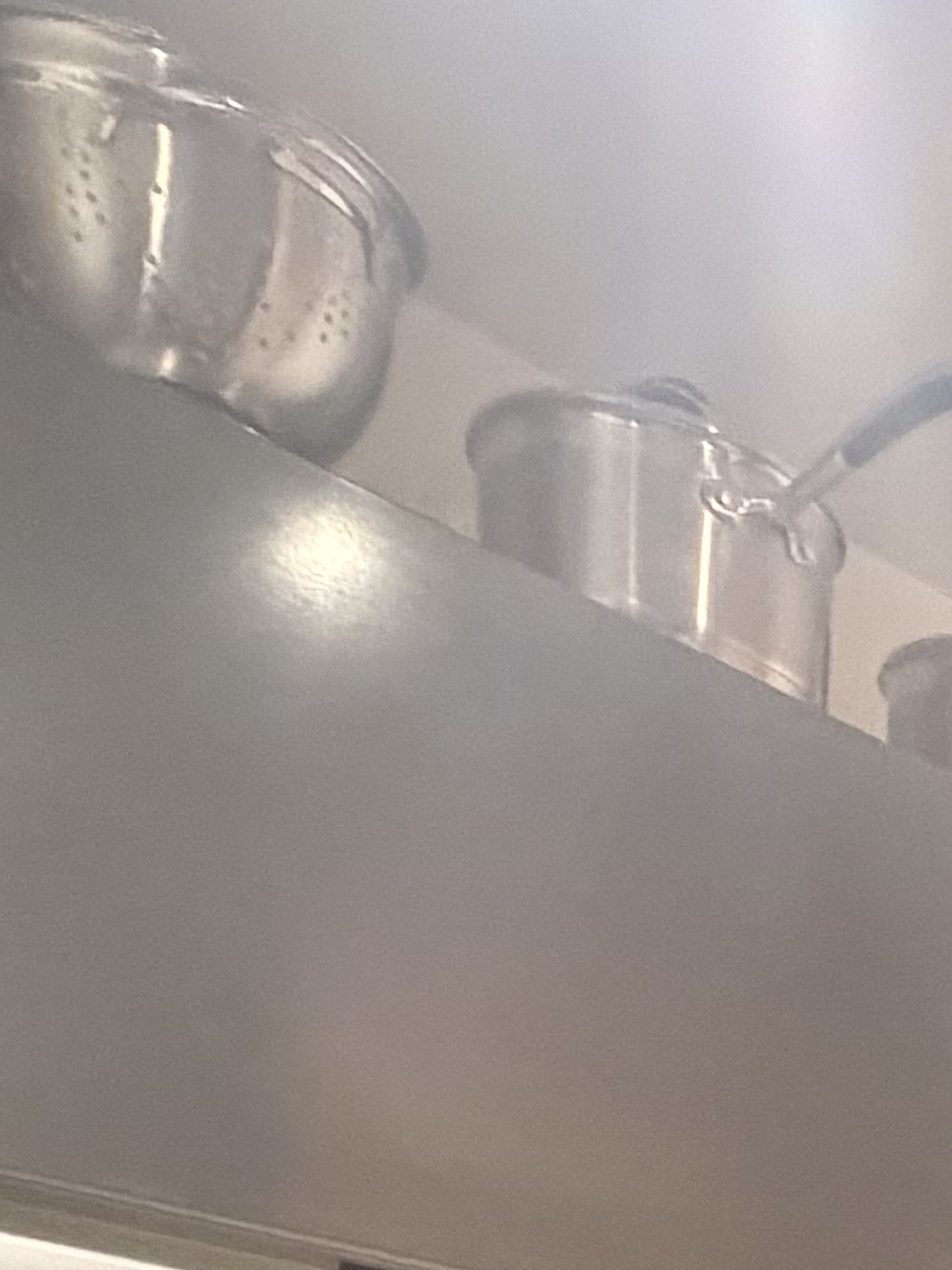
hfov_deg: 18.9
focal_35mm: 64
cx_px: 1599
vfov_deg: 22.6
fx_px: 2348
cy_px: 2069
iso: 800
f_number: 2.2
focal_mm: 2.22
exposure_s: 1/50
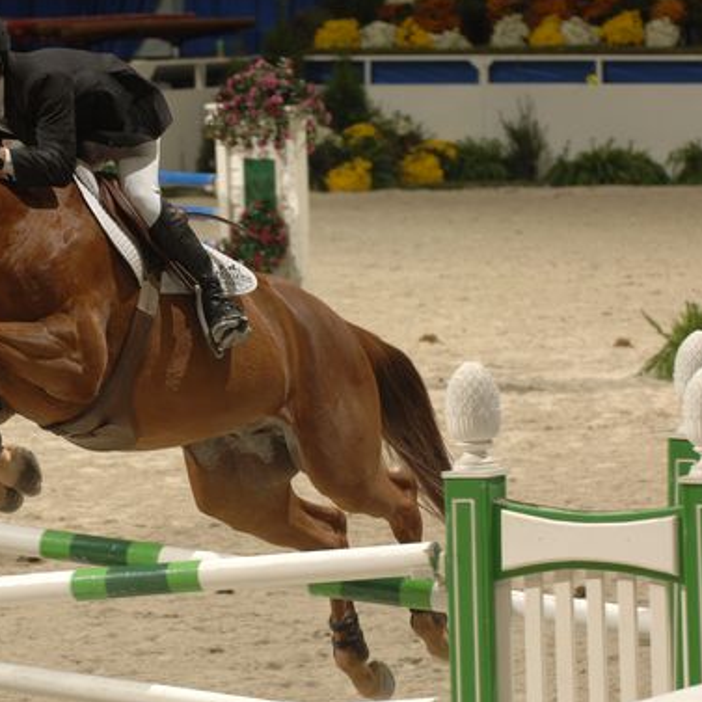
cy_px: 327
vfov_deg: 6.2
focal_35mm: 281
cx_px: 196
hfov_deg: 6.2
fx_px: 6447
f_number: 6.3
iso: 320
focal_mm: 130
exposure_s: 1/250
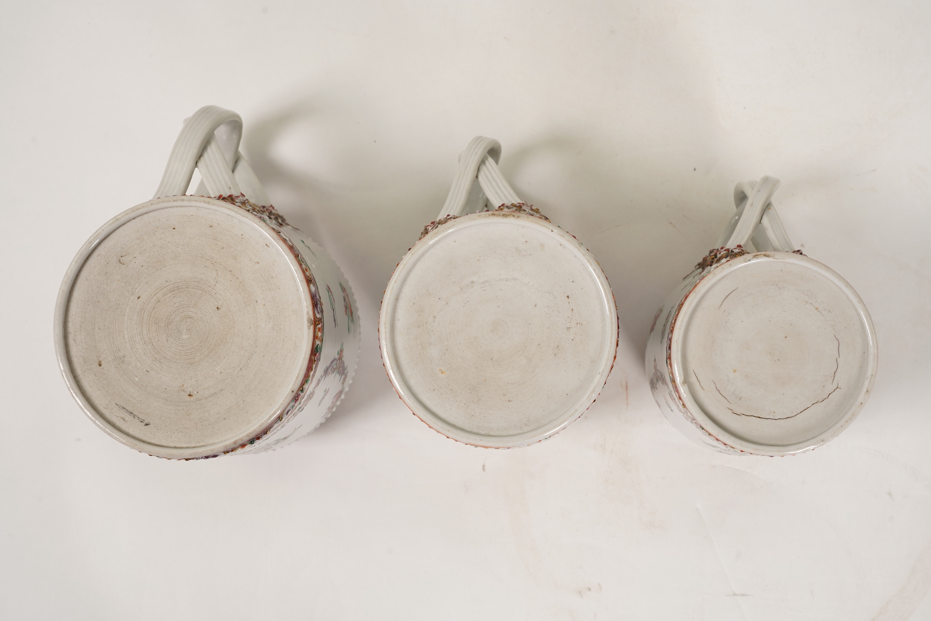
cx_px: 466
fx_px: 1319
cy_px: 310
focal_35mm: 51
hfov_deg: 38.9
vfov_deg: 26.5
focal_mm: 51
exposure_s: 1/125
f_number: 13
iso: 400
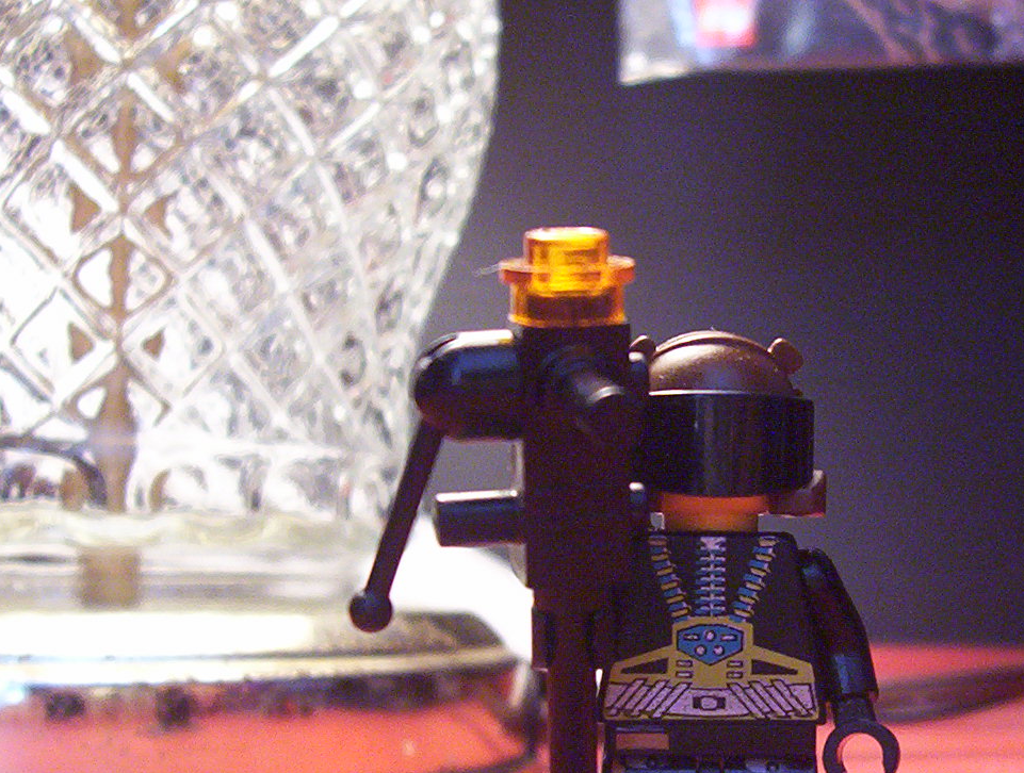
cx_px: 730
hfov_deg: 26.4
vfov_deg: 20.1
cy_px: 579
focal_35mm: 73
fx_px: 2165
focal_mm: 5.77
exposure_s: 1/35.3
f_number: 2.73
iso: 200
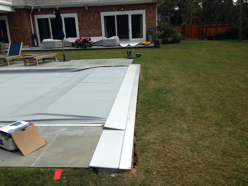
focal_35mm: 33
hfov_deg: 55.4
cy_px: 93
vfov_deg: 42.9
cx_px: 124
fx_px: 236
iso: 64
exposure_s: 1/1106
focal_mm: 4.12
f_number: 2.4
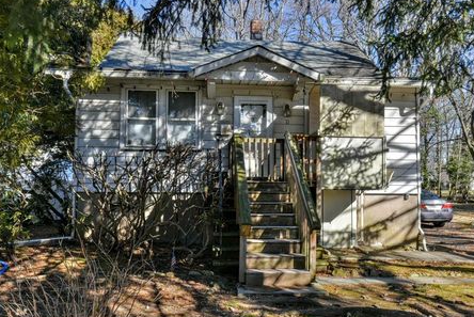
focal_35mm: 27
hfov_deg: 67.3
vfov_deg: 48.0
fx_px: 356
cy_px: 164
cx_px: 250
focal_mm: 24
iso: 200
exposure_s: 1/15
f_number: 19
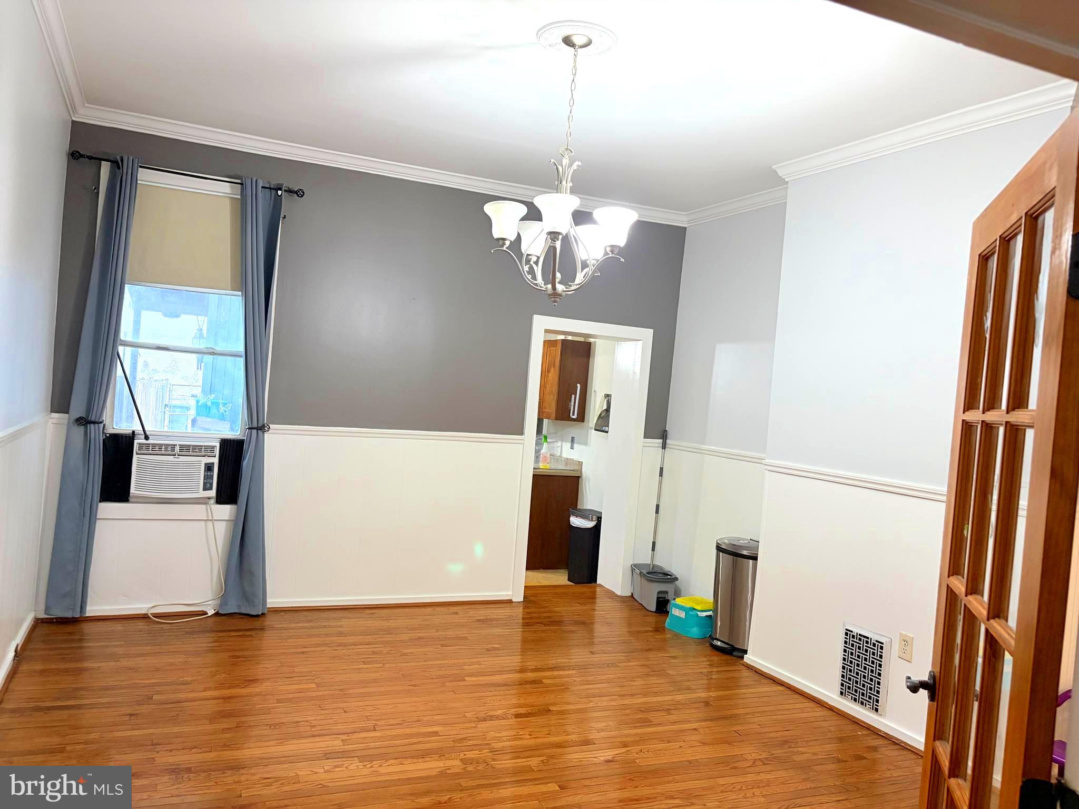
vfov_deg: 53.1
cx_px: 540
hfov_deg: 67.3
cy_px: 404
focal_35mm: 26
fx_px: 810
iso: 160
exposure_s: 1/60
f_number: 1.6
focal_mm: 5.96
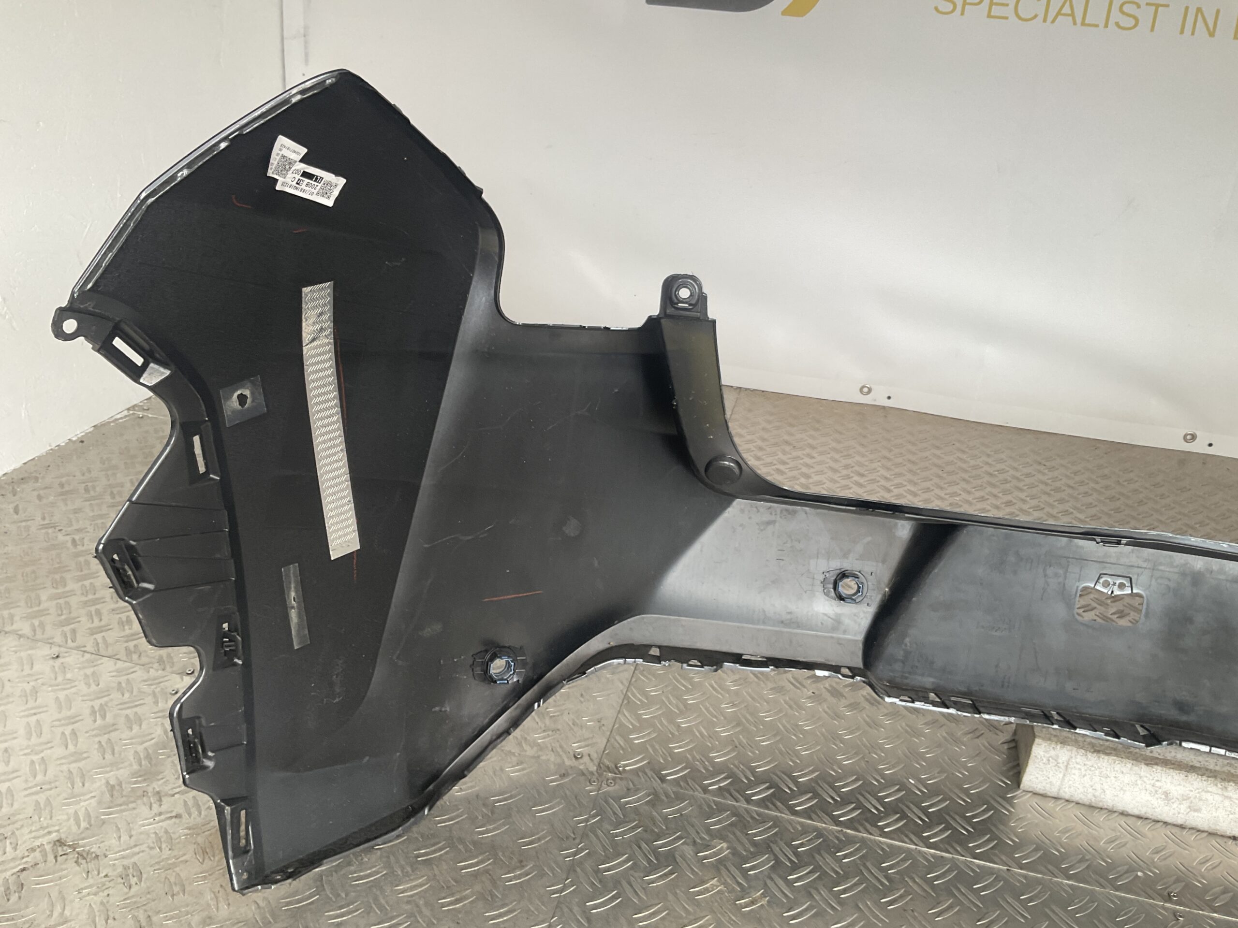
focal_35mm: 29
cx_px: 619
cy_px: 464
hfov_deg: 61.7
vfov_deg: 48.2
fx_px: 1037
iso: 40
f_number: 1.8
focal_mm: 3
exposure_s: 1/120
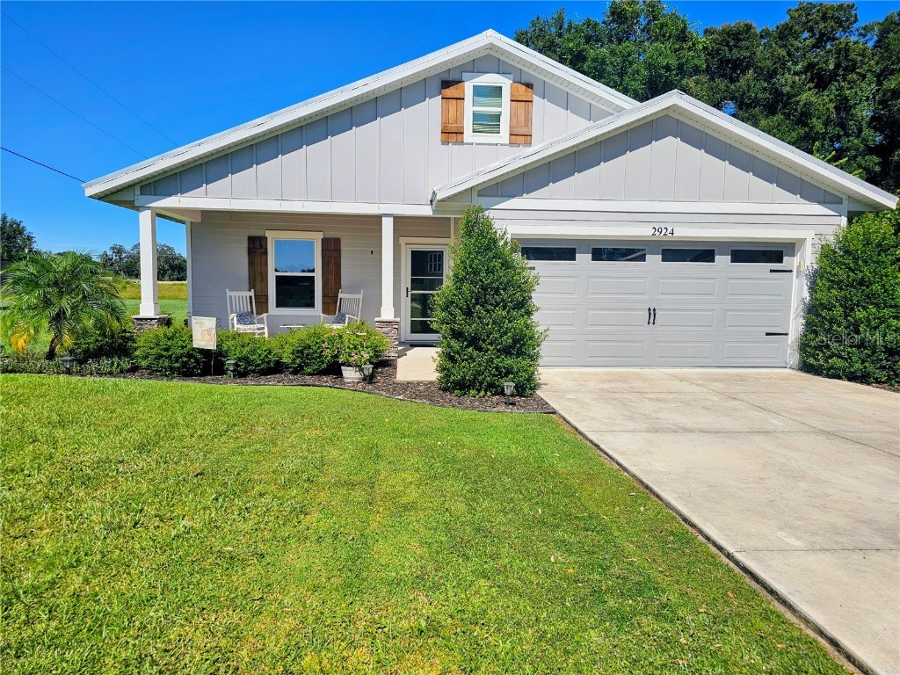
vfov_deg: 58.9
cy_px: 338
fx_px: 598
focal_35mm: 23
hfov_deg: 73.9
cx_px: 450
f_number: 1.7
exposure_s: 1/2000
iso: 16
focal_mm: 6.3
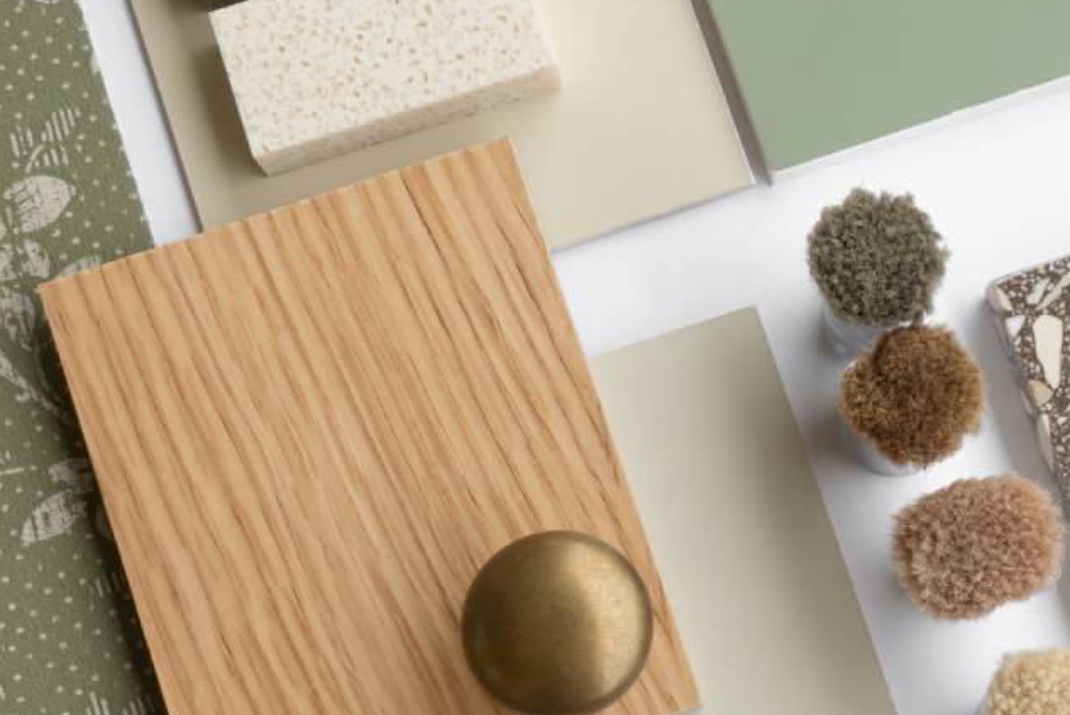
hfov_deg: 26.8
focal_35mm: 74
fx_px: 2200
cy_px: 410
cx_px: 872
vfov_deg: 18.4
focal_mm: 14.3
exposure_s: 1/50
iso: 125
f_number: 11
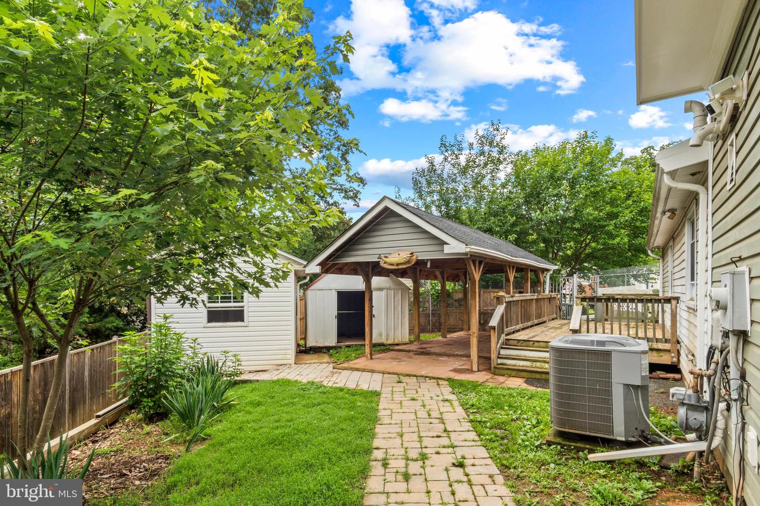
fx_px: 380
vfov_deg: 67.4
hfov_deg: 90.0
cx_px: 380
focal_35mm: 18
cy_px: 253
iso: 250
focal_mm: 12
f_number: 11
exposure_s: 1/30
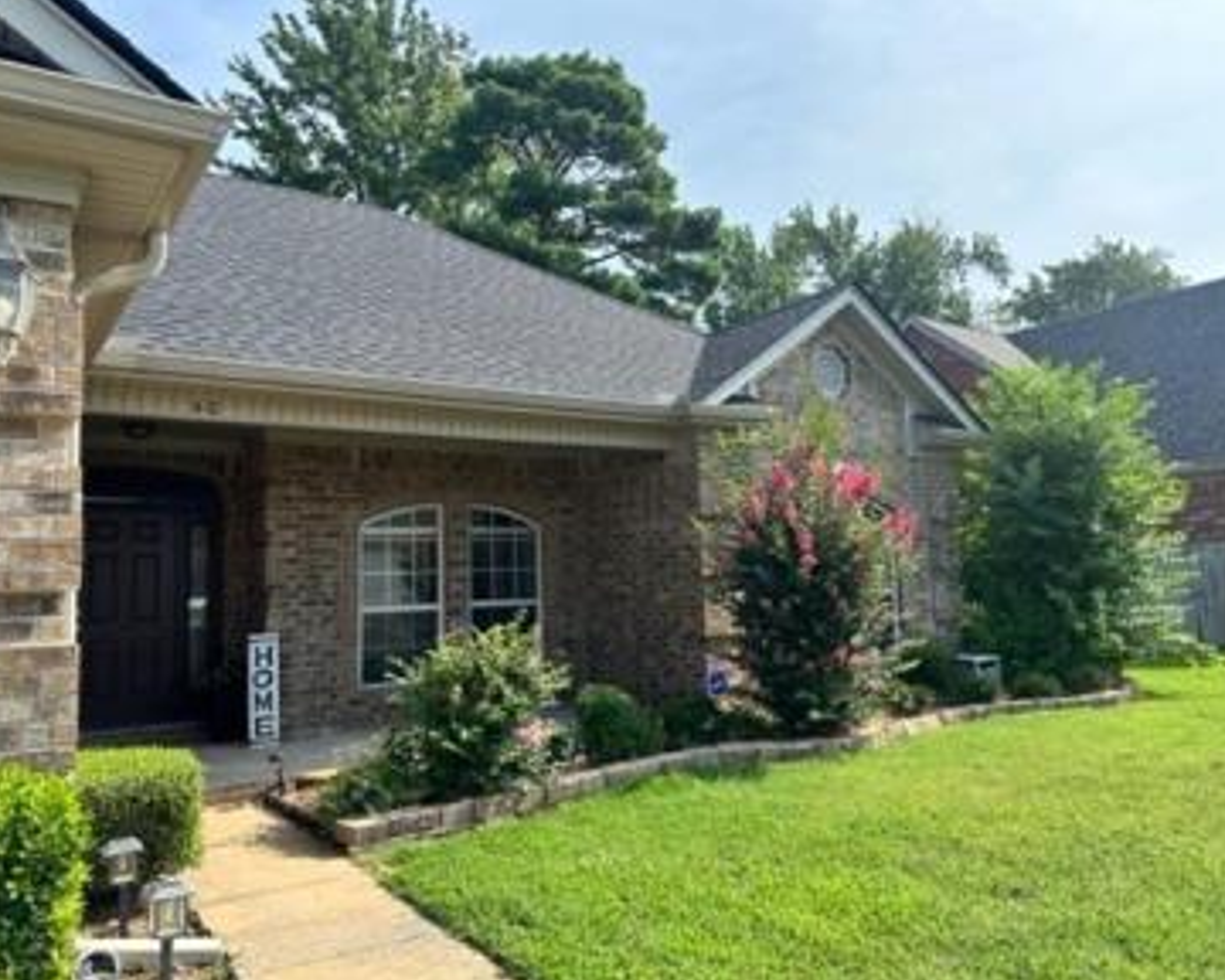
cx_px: 636
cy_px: 497
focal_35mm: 26
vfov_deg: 54.9
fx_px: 943
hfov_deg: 66.0
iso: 80
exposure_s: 1/1495
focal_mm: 6.86
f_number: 1.78
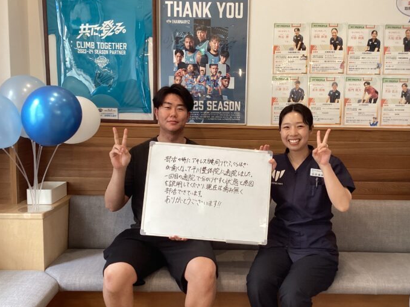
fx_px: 415
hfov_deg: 52.6
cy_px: 160
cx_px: 219
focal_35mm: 35
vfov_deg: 40.7
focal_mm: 3.3
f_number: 2.4
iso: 160
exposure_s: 1/60
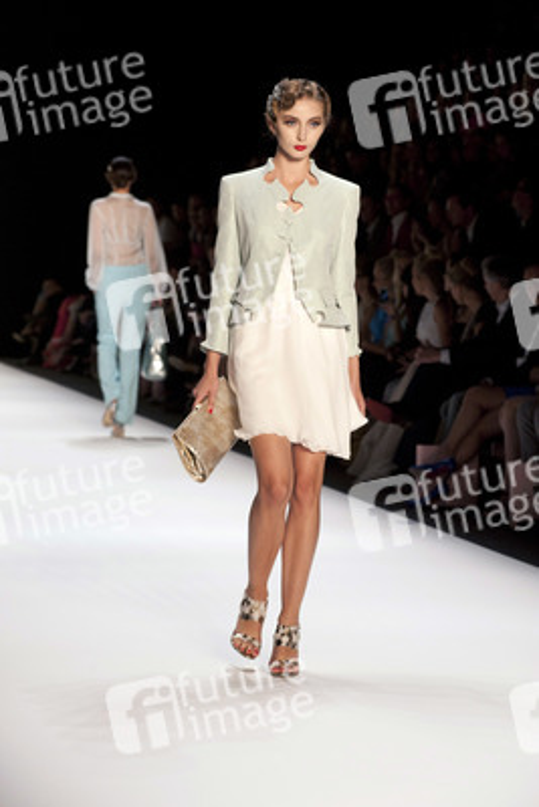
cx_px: 270
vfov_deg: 17.1
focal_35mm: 120
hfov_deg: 11.4
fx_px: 2692
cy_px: 404
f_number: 7.1
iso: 1600
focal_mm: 120
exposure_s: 1/250
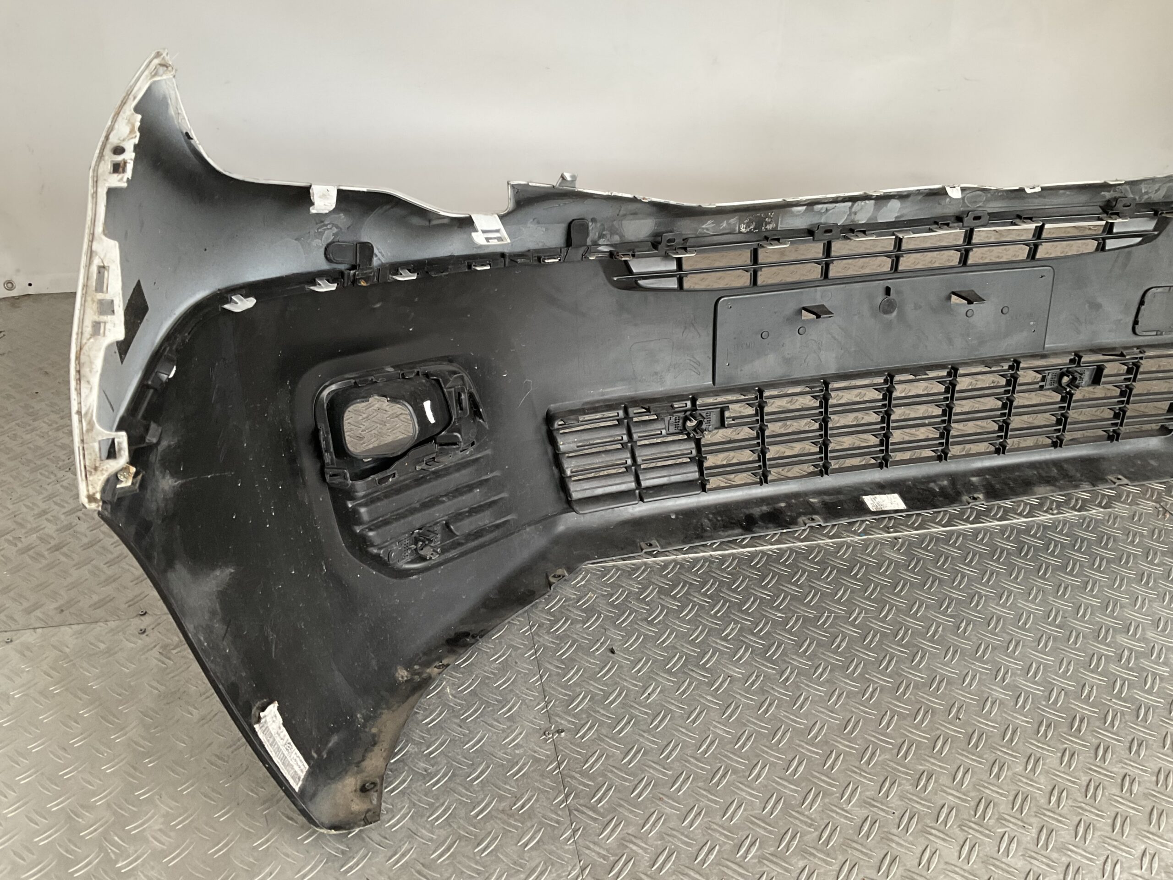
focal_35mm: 29
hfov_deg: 61.7
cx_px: 586
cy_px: 440
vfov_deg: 48.2
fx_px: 983
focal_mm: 3
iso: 80
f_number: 1.8
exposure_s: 1/50
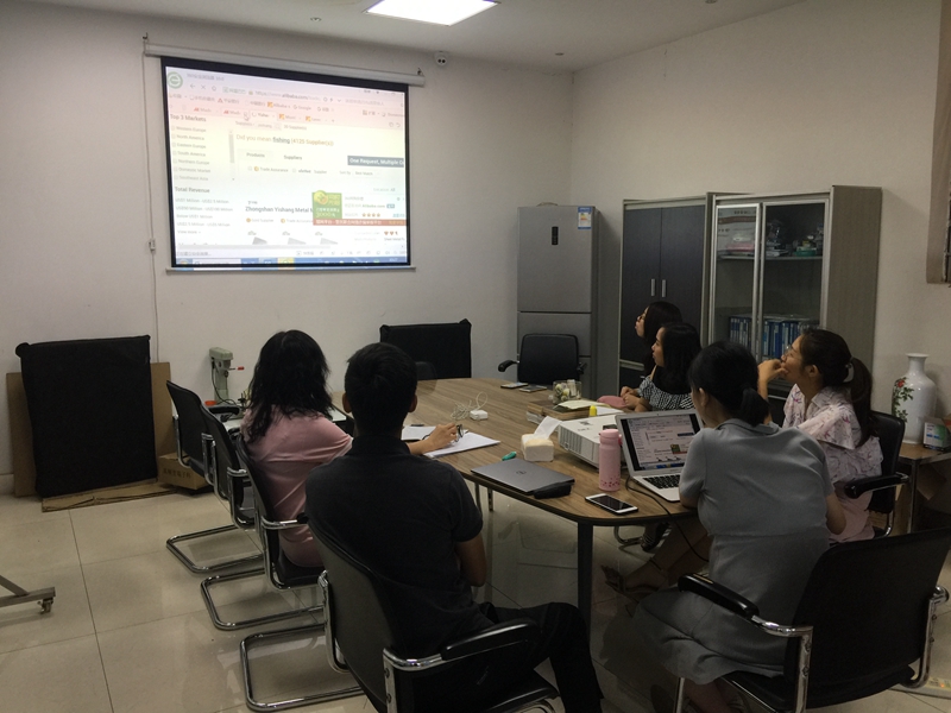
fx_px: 797
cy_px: 356
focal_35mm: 29
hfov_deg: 61.7
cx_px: 476
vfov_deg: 48.2
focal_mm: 4.15
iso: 32
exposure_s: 1/33
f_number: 2.2
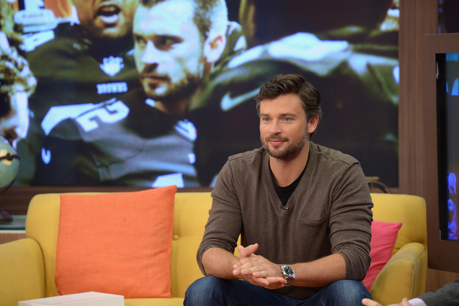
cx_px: 230
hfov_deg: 13.3
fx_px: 1975
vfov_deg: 8.8
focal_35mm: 155
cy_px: 153
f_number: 5
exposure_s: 1/200
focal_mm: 155
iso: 2500
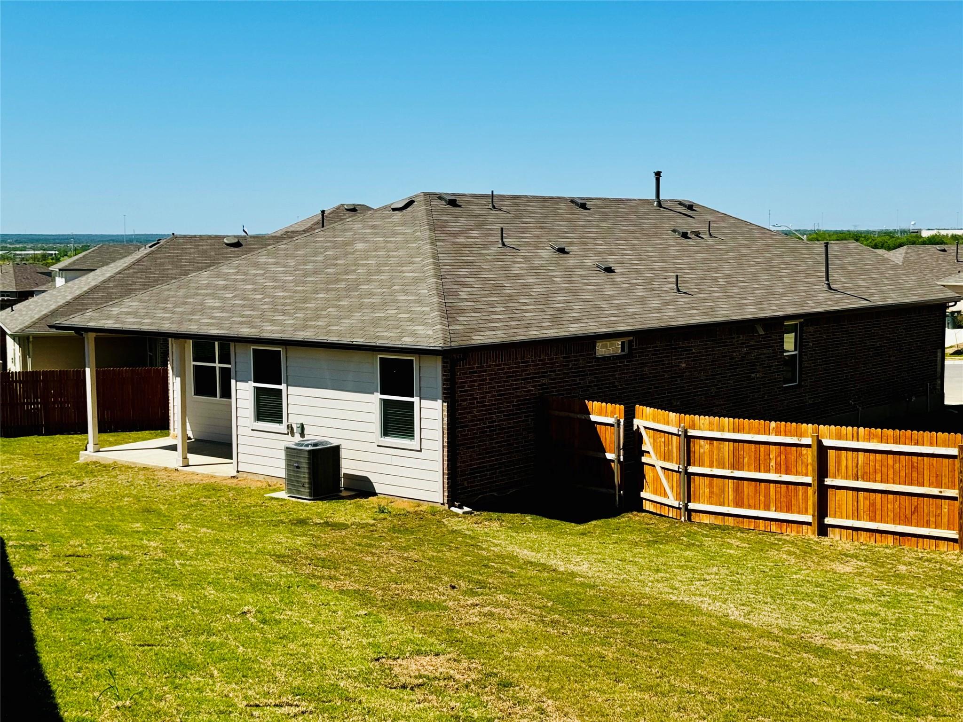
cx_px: 482
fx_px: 1335
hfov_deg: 39.7
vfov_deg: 30.3
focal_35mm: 48
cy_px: 361
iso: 64
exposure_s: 1/4975
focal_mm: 6.76
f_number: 1.78
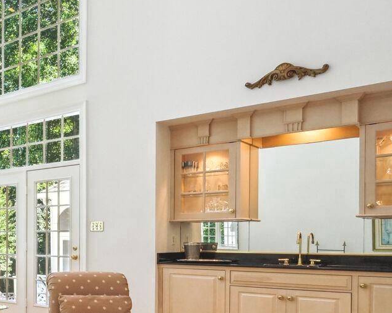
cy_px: 238
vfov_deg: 35.6
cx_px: -121
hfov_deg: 32.9
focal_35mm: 41
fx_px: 476
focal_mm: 16
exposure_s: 1/200
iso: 800
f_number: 9
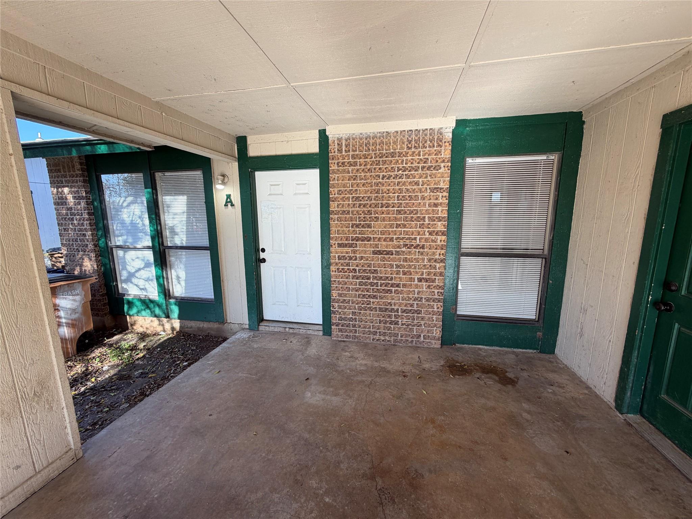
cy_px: 260
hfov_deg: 102.1
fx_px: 280
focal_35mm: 14
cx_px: 346
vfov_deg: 85.7
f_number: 2.2
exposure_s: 1/120
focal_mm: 2.22
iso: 32
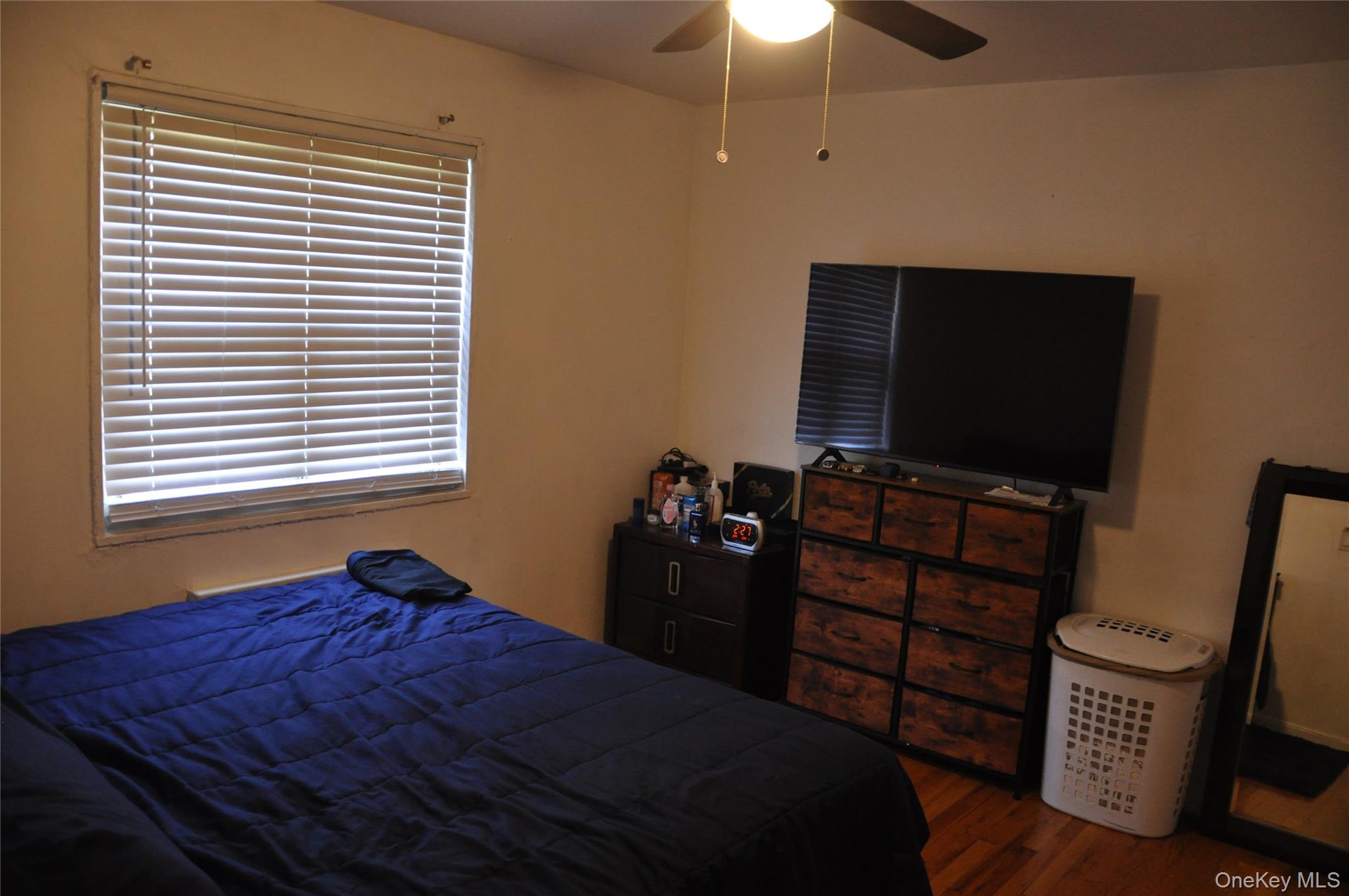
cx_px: 674
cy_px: 448
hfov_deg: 67.4
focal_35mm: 27
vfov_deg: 47.8
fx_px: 1010
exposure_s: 1/30
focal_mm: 18
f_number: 3.5
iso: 1000
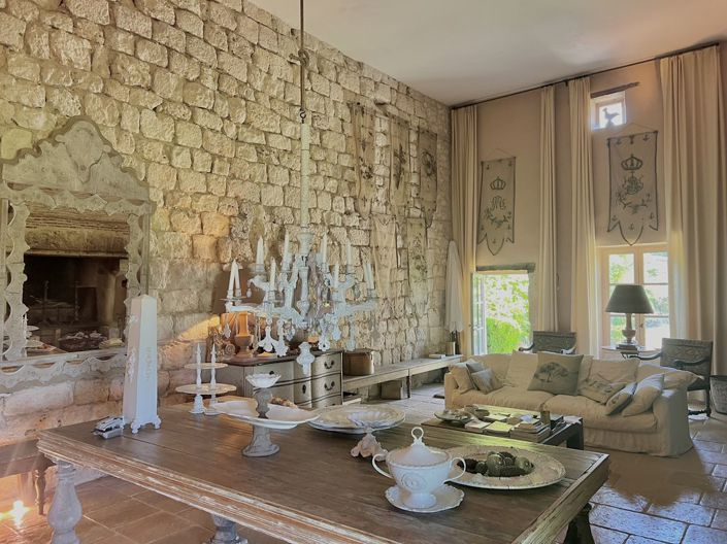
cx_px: 364
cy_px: 272
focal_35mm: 26
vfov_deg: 53.0
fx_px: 546
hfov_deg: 67.3
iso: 200
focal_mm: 5.7
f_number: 1.5
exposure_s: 1/50
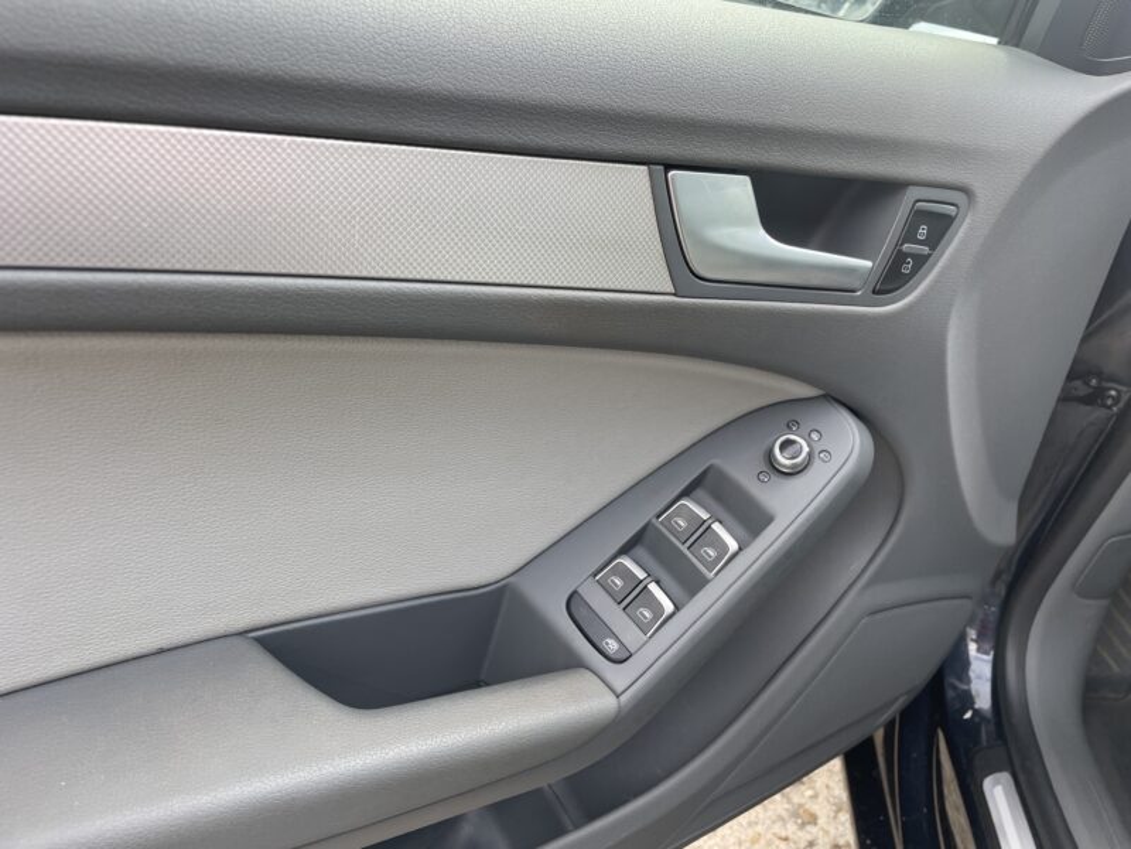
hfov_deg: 67.3
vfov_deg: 53.1
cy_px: 424
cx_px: 566
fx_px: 849
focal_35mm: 26
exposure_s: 1/243
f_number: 1.6
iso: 32
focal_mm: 4.2
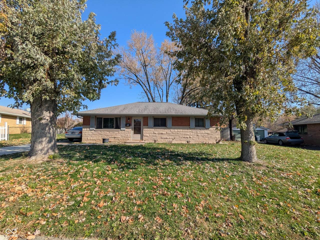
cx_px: 160
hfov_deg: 94.5
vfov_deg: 78.1
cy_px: 120
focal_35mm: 16
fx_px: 148
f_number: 2.2
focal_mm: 2.35
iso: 51
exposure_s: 1/1300
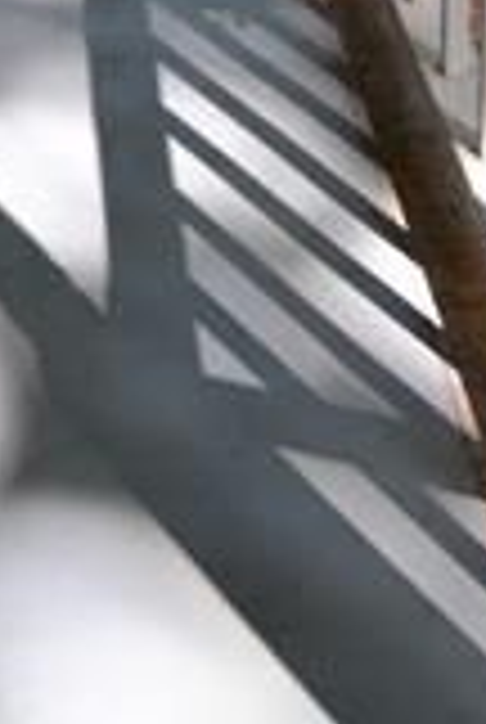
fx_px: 2157
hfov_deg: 12.7
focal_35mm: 107
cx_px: 2
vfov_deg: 15.8
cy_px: -639
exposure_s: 1/100
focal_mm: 18
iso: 400
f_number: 5
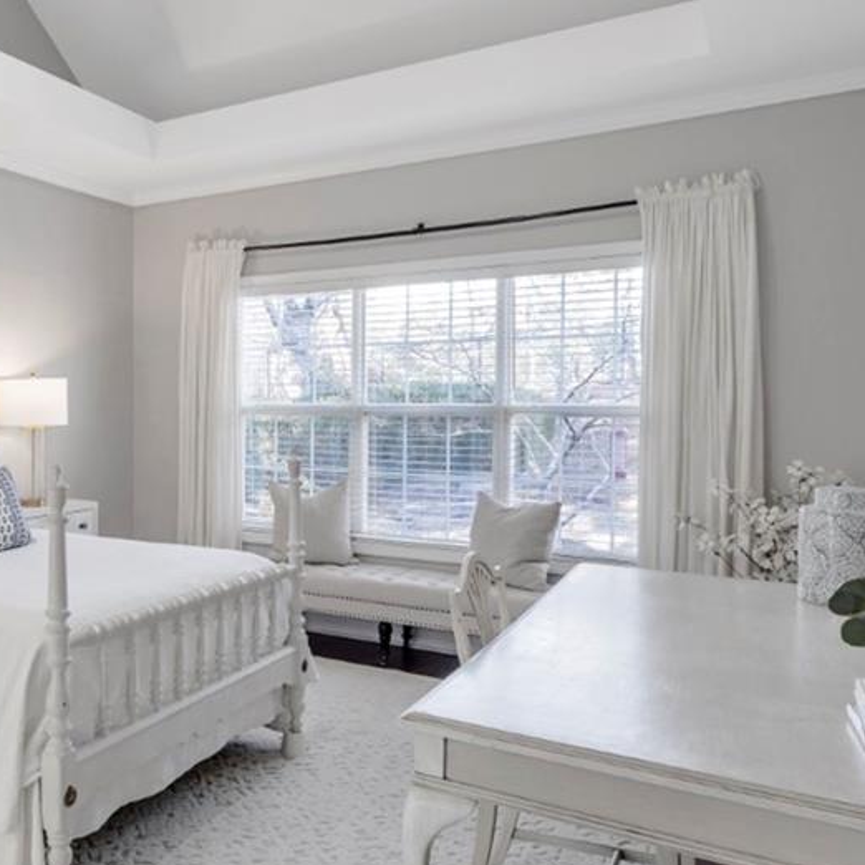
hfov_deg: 50.5
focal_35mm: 30
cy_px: 419
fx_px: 848
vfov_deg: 54.0
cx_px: 162
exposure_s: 1/15
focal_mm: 18
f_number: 9
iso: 500
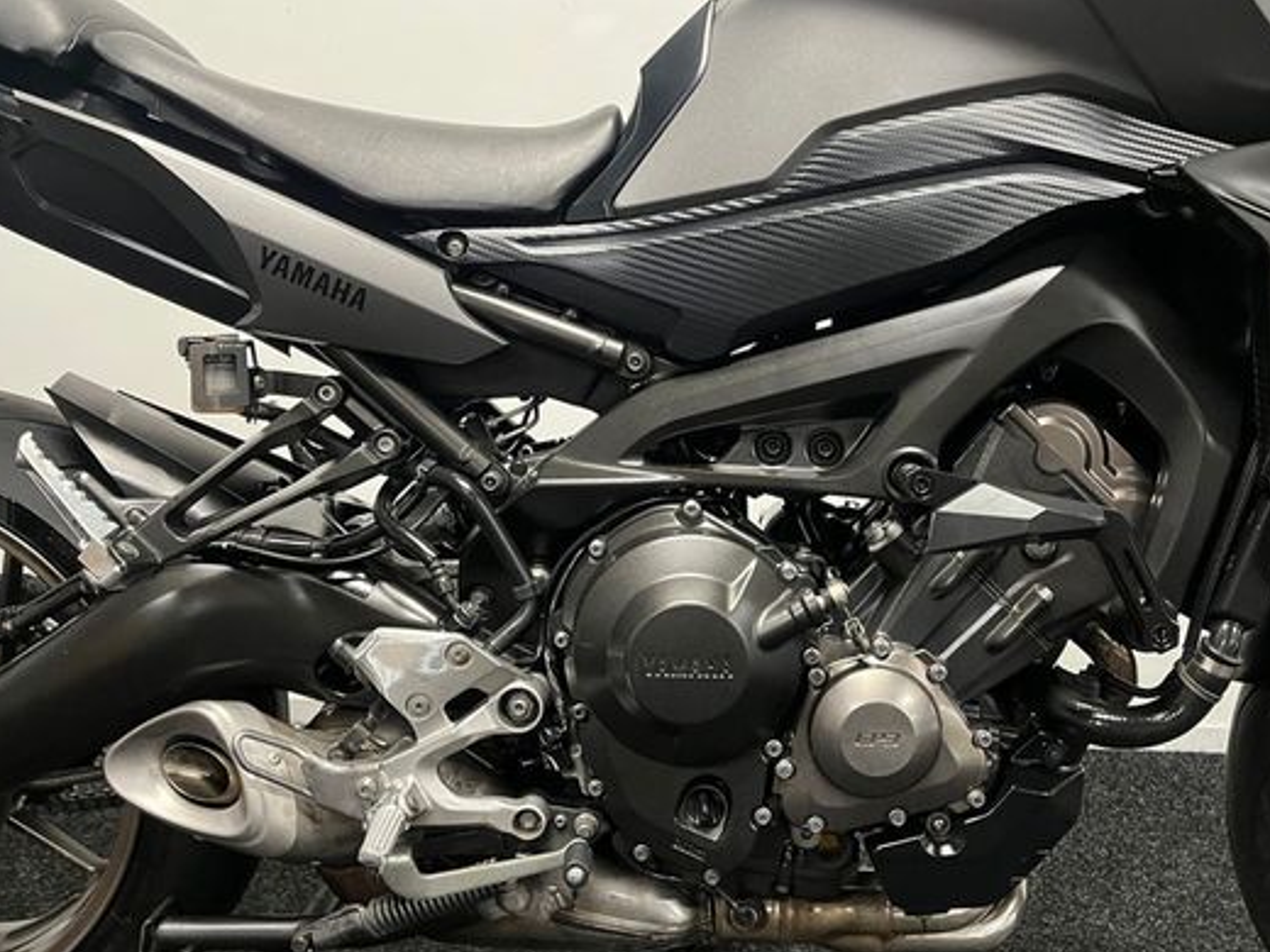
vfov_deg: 44.1
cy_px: 425
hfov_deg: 56.4
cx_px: 752
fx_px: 1174
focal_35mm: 32
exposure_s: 1/50
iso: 400
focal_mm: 5.1
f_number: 1.6
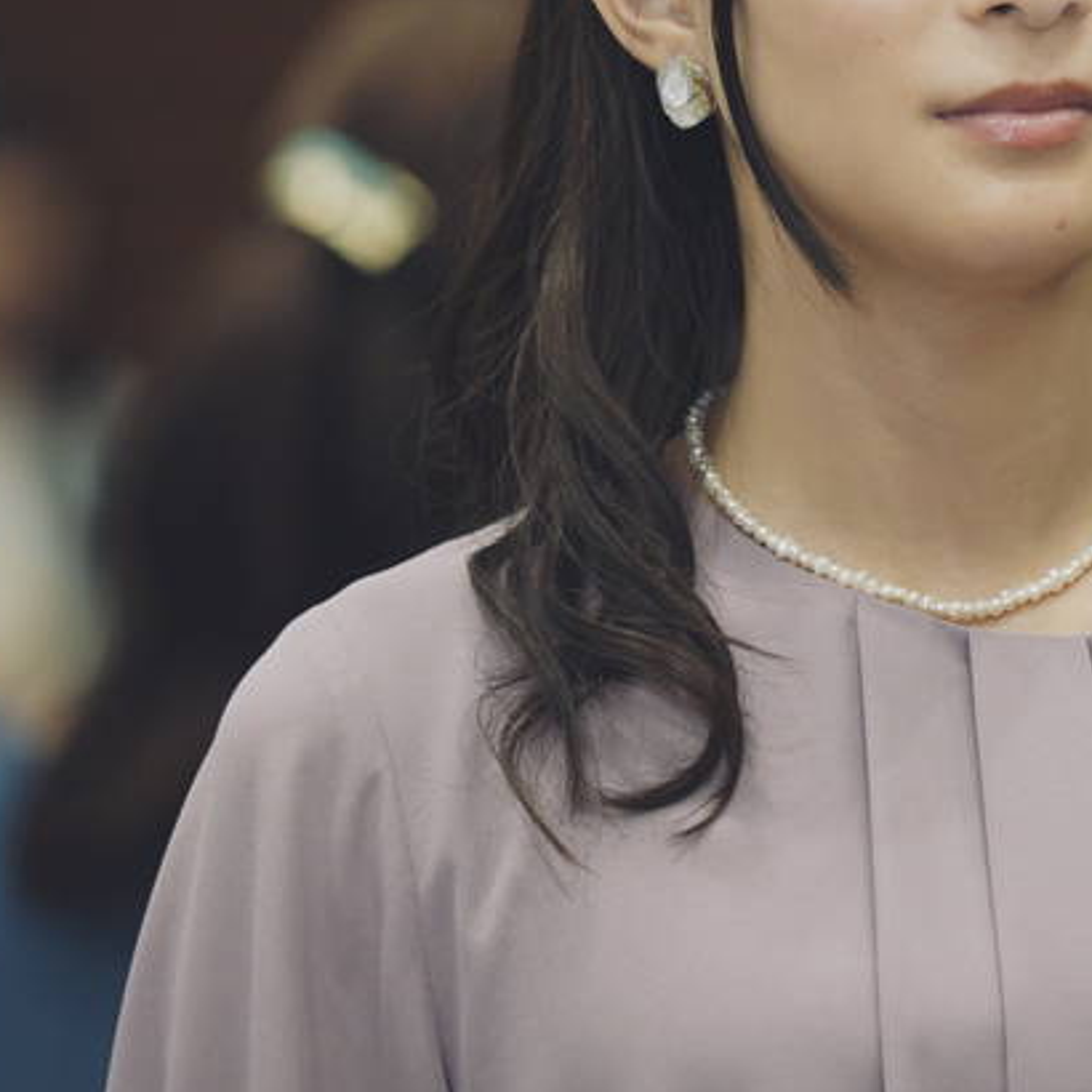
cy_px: 212
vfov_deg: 3.3
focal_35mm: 530
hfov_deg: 3.3
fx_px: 18916
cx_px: 1071
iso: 640
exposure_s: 1/100
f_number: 2.8
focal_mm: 200
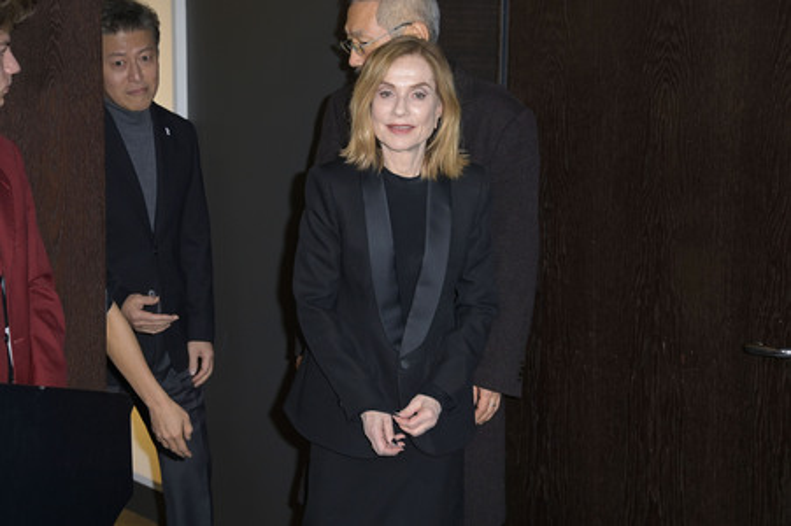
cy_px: 263
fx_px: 1866
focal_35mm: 85
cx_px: 396
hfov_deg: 23.9
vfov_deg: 16.0
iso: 1000
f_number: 5.6
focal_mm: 85
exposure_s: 1/250
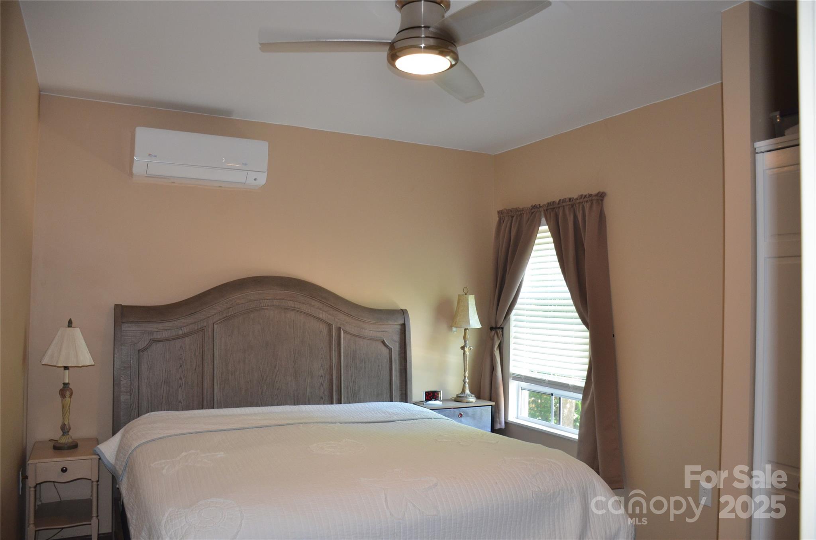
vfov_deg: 47.7
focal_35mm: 27
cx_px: 408
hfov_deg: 67.5
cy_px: 270
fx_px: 611
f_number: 3.5
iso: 800
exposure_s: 1/60
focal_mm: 18
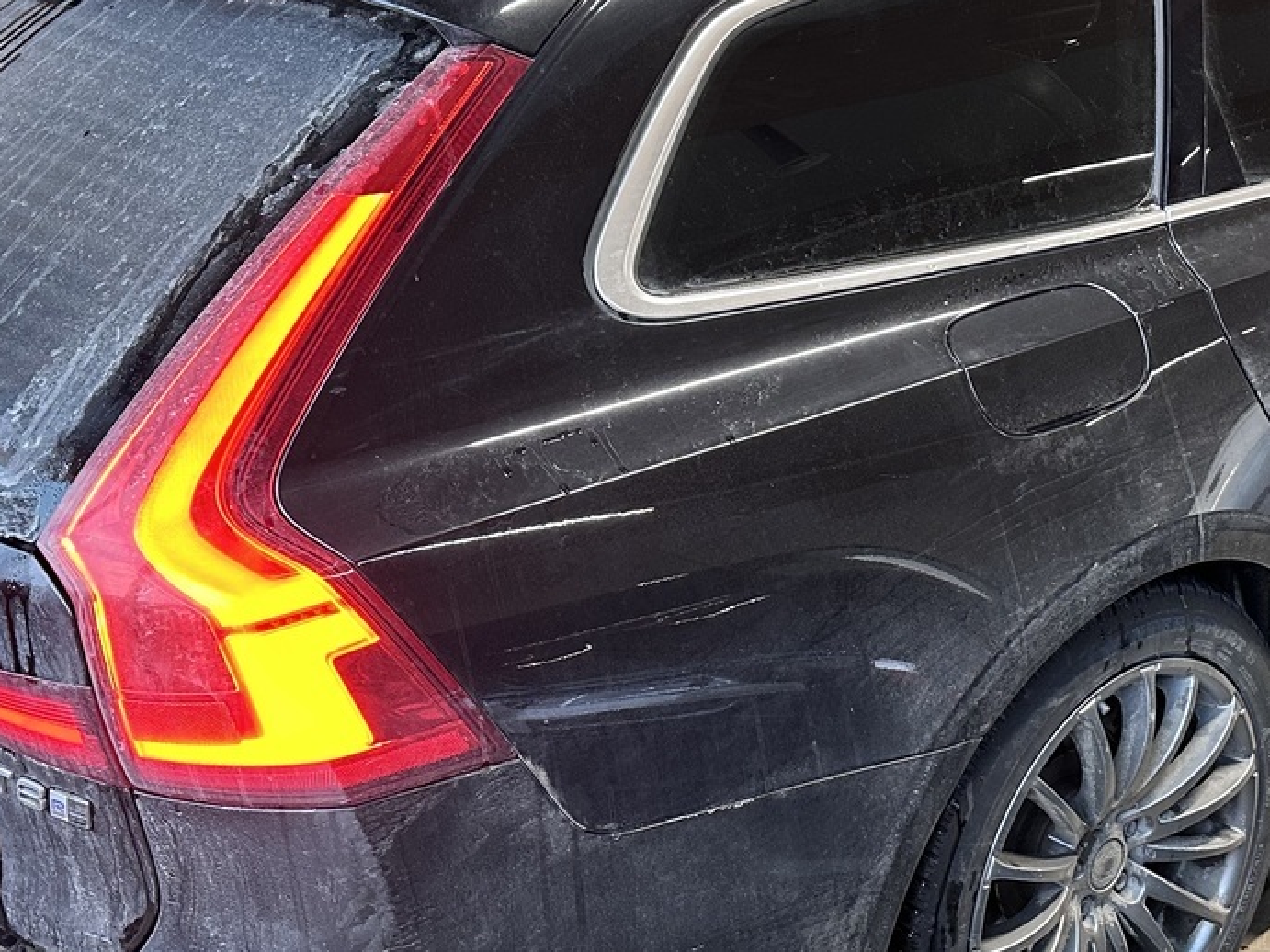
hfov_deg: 37.7
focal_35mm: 50
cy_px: 397
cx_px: 869
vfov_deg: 29.1
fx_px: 1834
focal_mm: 6.86
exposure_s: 1/60
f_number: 1.78
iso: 320
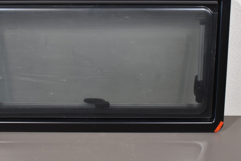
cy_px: 61
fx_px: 388
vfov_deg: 23.3
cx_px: 95
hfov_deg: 34.4
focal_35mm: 58
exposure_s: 1/125
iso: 1000
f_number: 4.2
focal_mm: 28
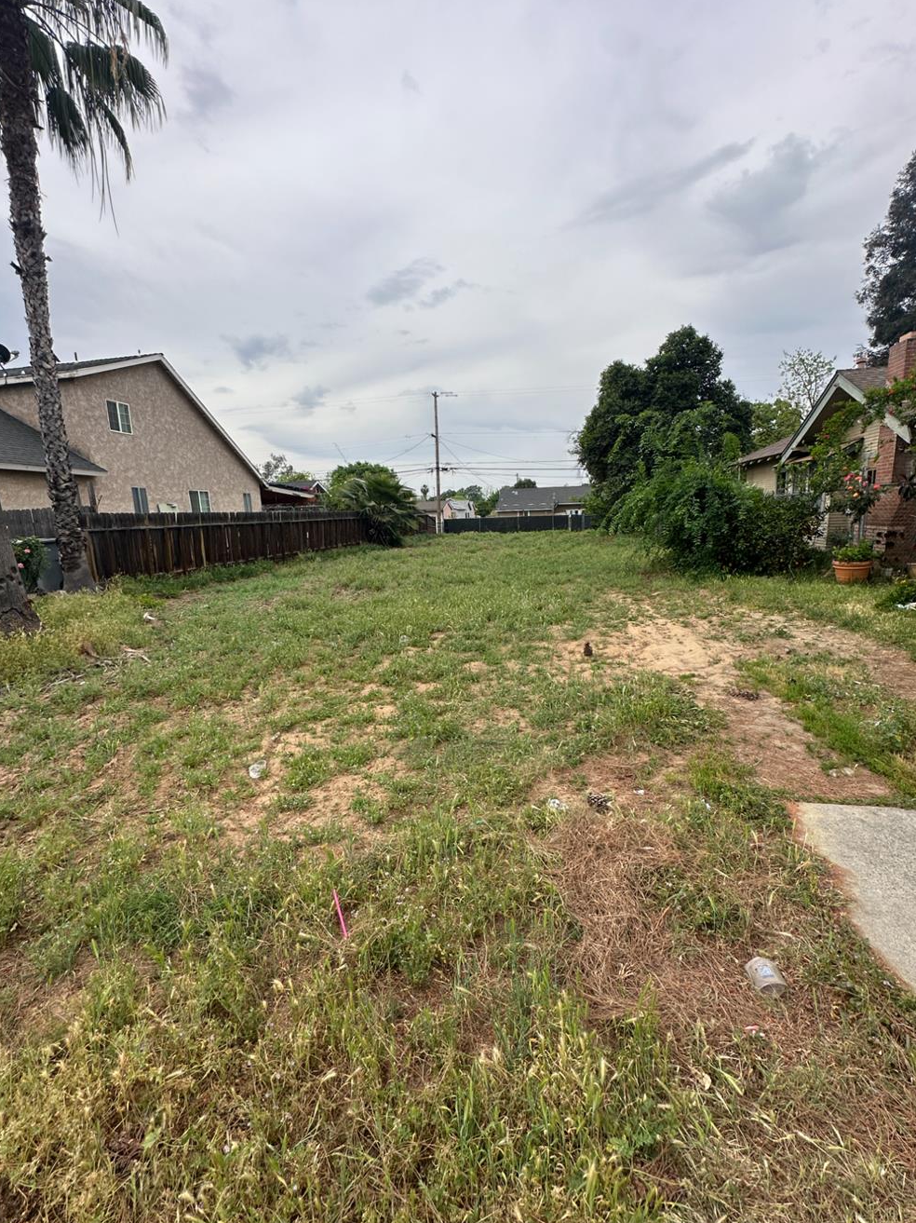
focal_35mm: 16
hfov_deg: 78.1
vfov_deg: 94.5
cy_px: 618
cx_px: 459
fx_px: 565
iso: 40
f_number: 2.2
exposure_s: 1/979
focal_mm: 2.22
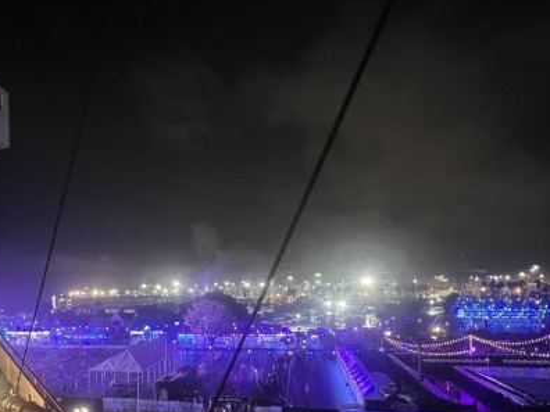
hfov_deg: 77.4
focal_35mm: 21
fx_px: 334
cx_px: 201
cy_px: 294
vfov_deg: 60.9
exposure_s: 1/40
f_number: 1.8
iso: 1000
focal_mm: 1.57
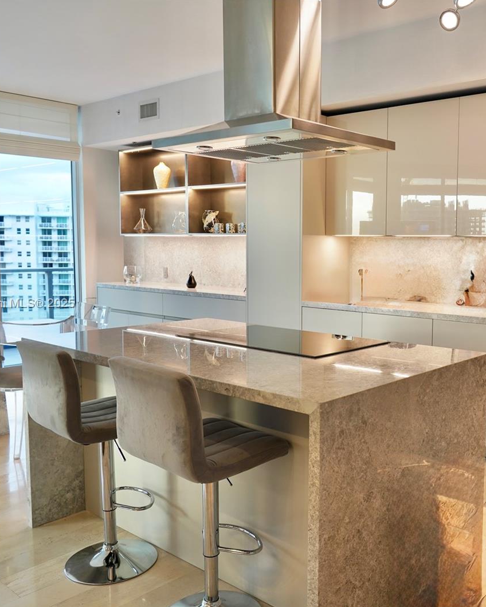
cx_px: 350
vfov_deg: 52.8
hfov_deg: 42.3
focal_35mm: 34
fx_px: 611
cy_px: 304
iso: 320
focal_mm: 24
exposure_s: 1/20
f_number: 5
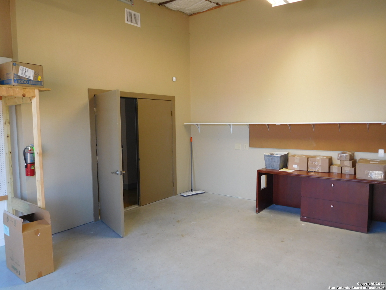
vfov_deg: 54.9
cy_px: 145
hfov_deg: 69.4
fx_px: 279
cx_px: 193
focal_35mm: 25
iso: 125
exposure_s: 1/50
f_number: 3.4
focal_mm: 4.5
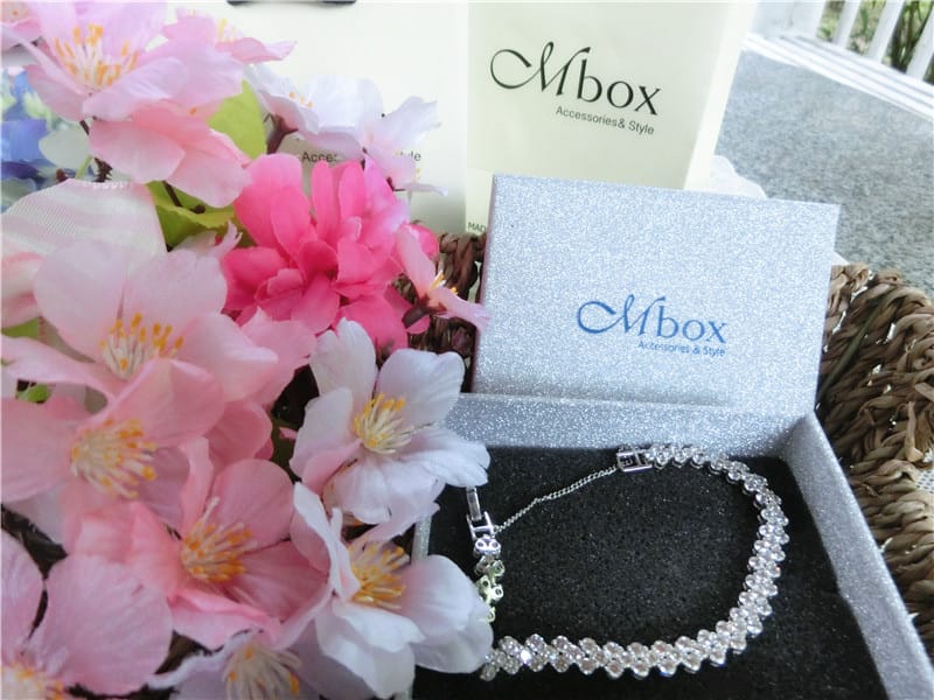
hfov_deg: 71.6
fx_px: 648
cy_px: 350
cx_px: 467
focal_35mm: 24
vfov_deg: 56.8
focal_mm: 4.24
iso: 400
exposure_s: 1/60
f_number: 3
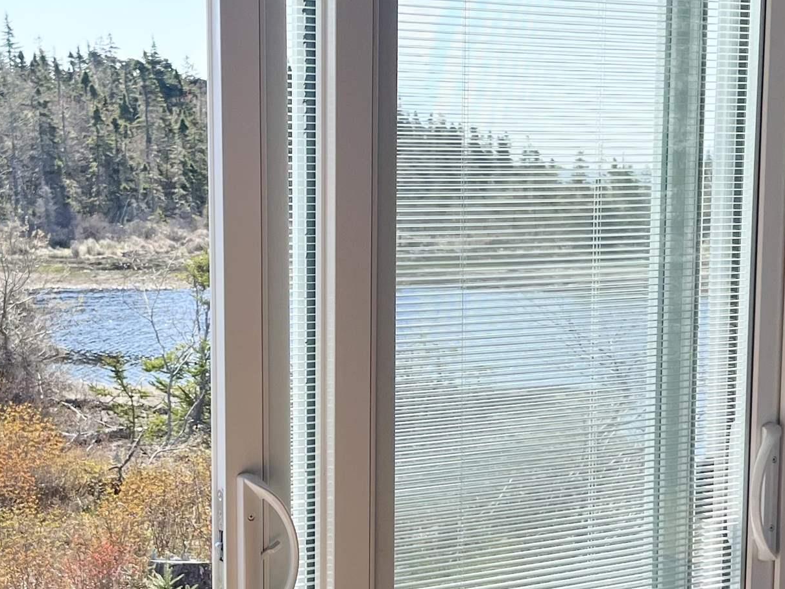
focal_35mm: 66
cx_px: 357
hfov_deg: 29.4
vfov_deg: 22.2
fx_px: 1497
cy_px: 330
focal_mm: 5.1
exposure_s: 1/2101
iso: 50
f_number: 1.6
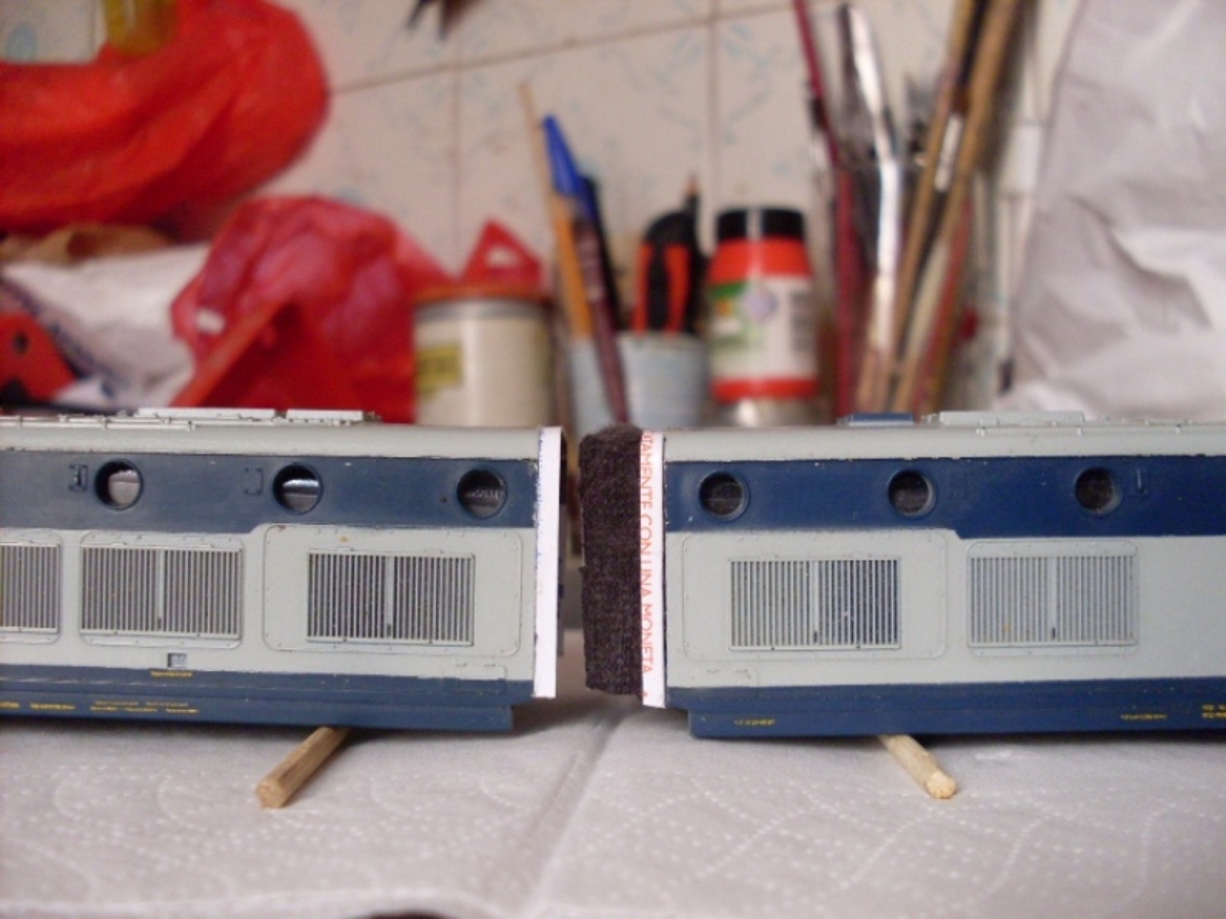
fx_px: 1346
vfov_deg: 37.7
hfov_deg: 49.0
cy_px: 460
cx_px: 613
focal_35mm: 38
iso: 200
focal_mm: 6.3
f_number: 2.8
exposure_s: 1/15
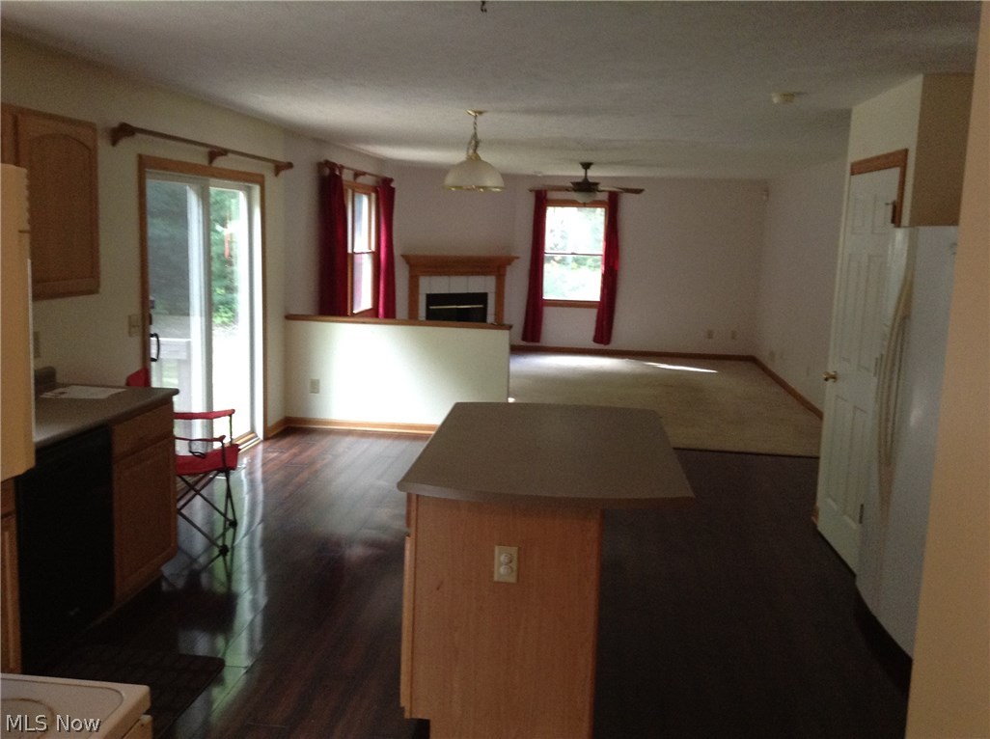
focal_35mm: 33
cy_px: 370
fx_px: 942
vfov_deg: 42.8
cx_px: 495
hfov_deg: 55.4
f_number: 2.4
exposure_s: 1/25
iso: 125
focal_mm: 3.3
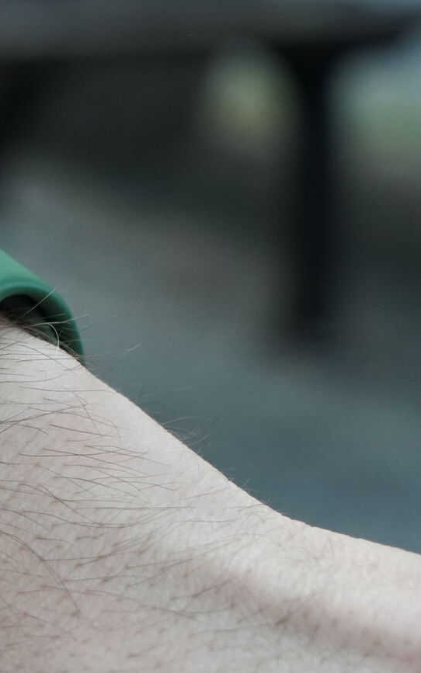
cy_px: 422
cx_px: -243
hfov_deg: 8.1
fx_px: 2900
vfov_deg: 13.2
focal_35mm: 158
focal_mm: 70
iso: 4000
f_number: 8
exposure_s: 1/200
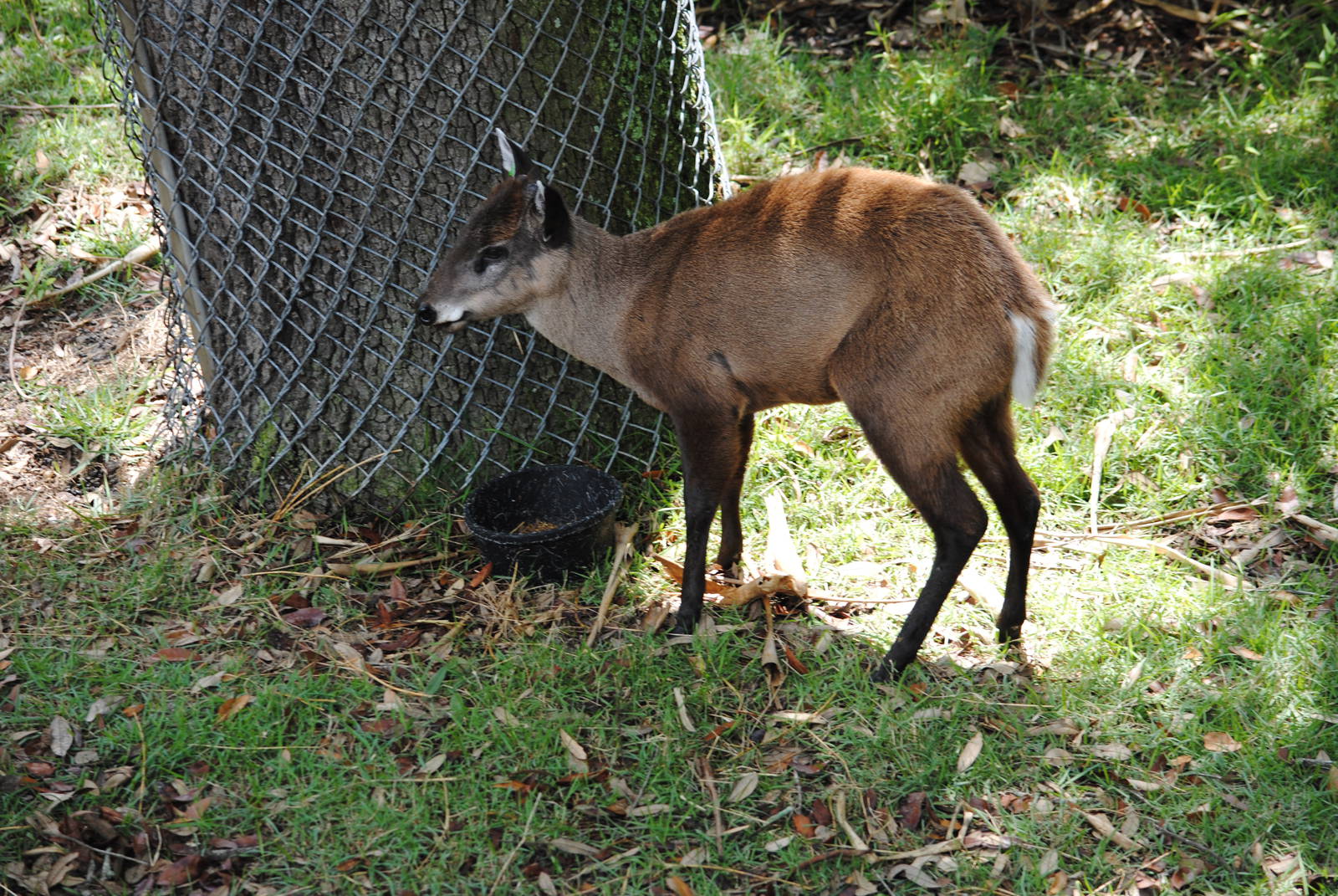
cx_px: 669
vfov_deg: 9.0
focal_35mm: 153
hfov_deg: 13.4
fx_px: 5693
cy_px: 448
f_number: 4.8
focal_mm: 102
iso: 125
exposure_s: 1/125
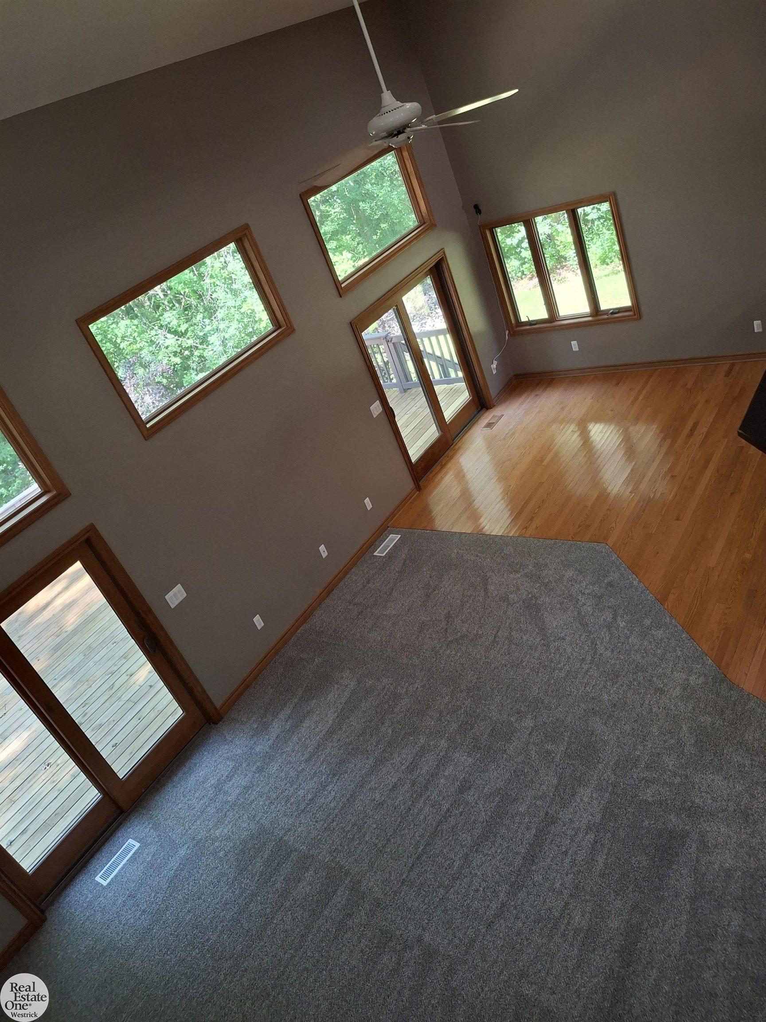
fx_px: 738
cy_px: 511
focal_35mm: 25
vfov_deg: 69.4
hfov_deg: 54.9
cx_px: 383
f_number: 1.8
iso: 200
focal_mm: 4.69
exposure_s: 1/120
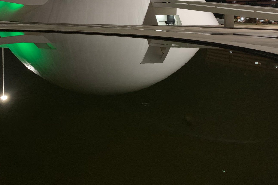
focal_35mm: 40
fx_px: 309
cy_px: 50
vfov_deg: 32.9
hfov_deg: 48.2
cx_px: 114
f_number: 1.8
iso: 800
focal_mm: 4.25
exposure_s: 1/19
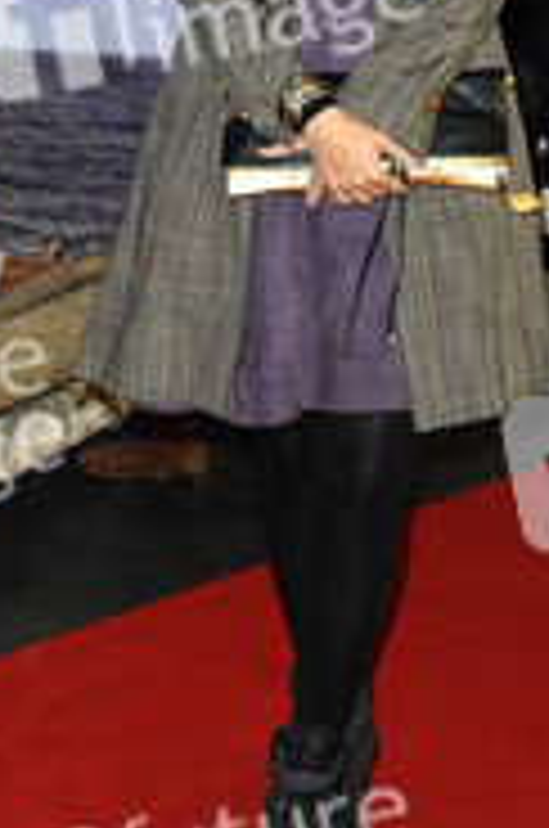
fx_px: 3100
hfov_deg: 10.1
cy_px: 220
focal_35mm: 135
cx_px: 324
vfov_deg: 15.2
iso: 800
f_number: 5.6
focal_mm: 62
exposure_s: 1/160
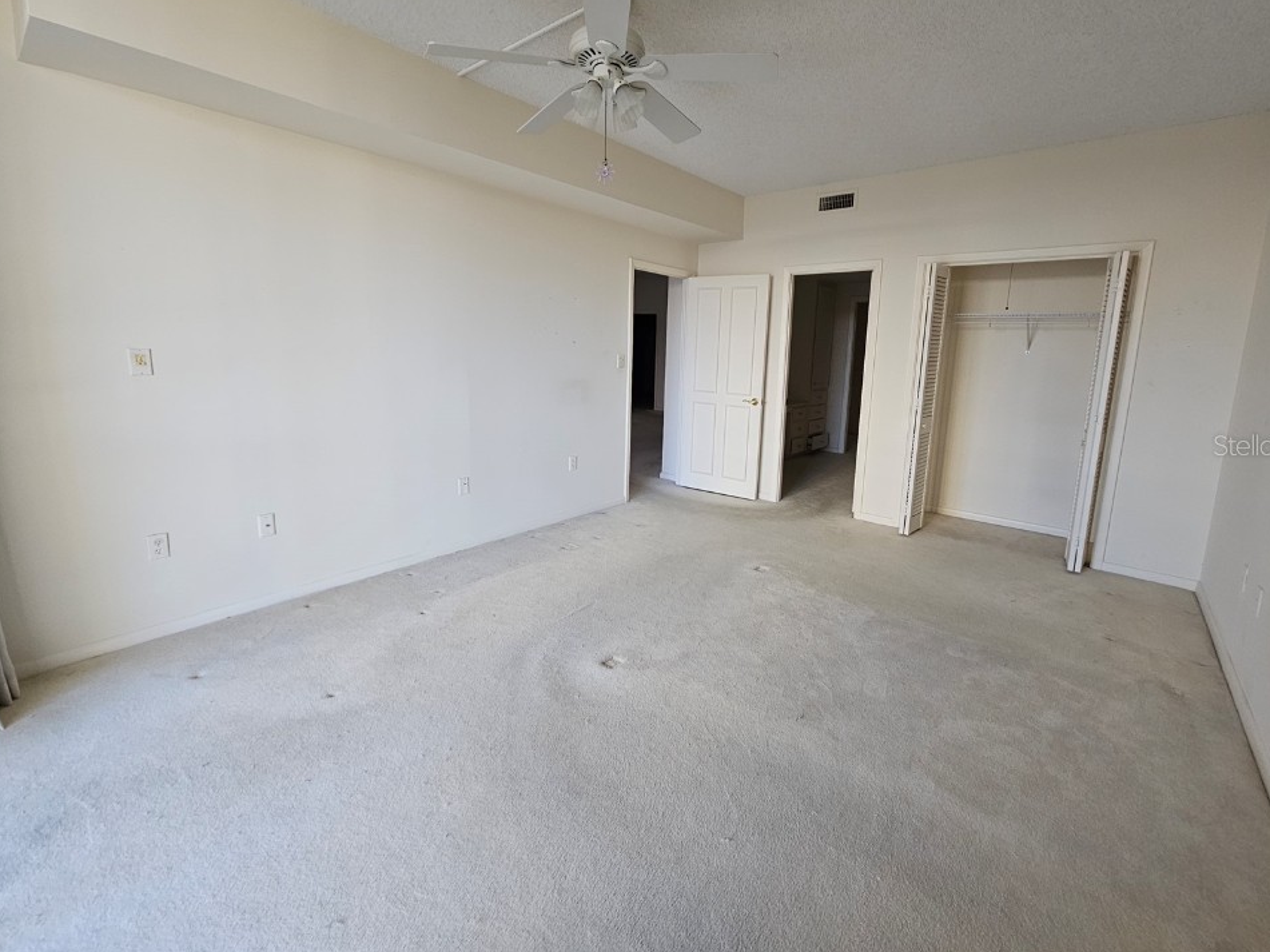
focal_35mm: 14
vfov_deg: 85.5
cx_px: 656
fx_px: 514
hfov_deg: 102.0
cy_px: 445
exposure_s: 1/77.4
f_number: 2.2
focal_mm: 2.2
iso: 200
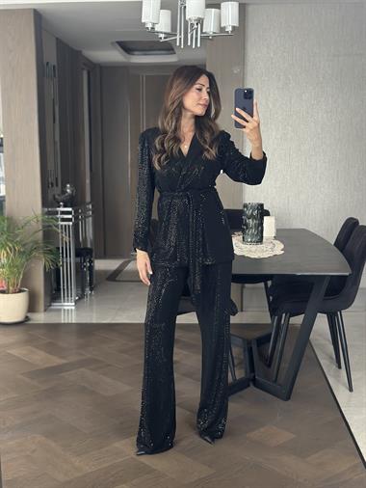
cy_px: 244
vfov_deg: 39.6
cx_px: 183
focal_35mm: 48
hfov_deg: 30.3
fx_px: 676
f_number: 1.78
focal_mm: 6.86
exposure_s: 1/40
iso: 500
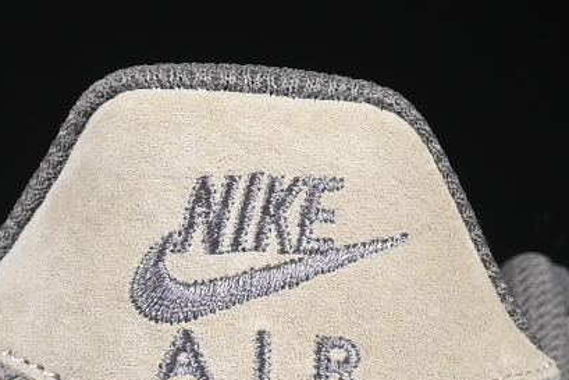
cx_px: -185
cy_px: 356
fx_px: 8063
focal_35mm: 510
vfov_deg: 2.7
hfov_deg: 4.0
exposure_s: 1/60
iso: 160
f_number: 7.1
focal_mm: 50
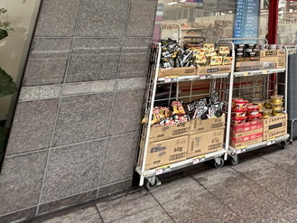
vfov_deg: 34.1
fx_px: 292
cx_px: 316
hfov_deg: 43.6
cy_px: -42
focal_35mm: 34
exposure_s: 1/99
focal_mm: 1.54
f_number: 2.4
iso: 125
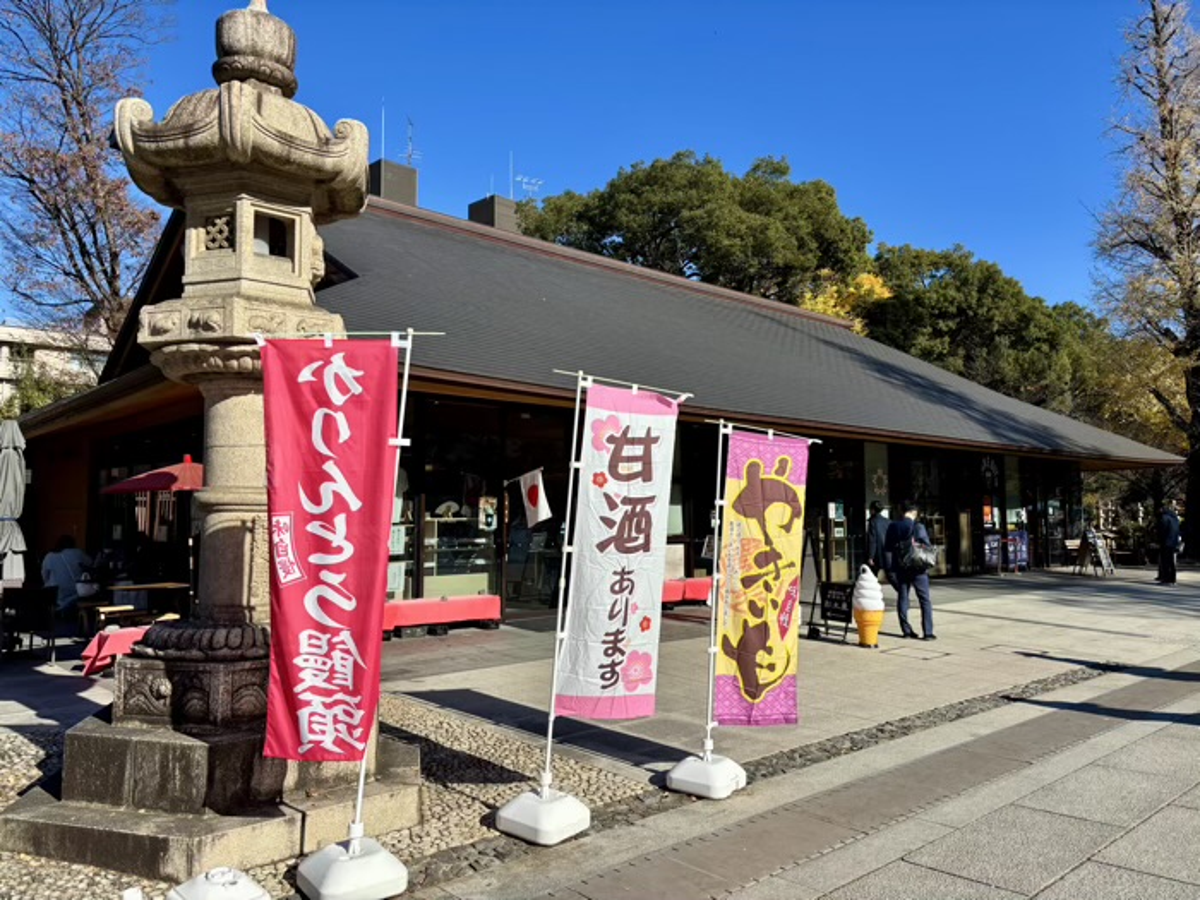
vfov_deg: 53.1
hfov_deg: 67.3
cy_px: 450
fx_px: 901
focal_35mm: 26
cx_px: 600
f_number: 1.6
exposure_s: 1/4082
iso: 50
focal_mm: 5.96
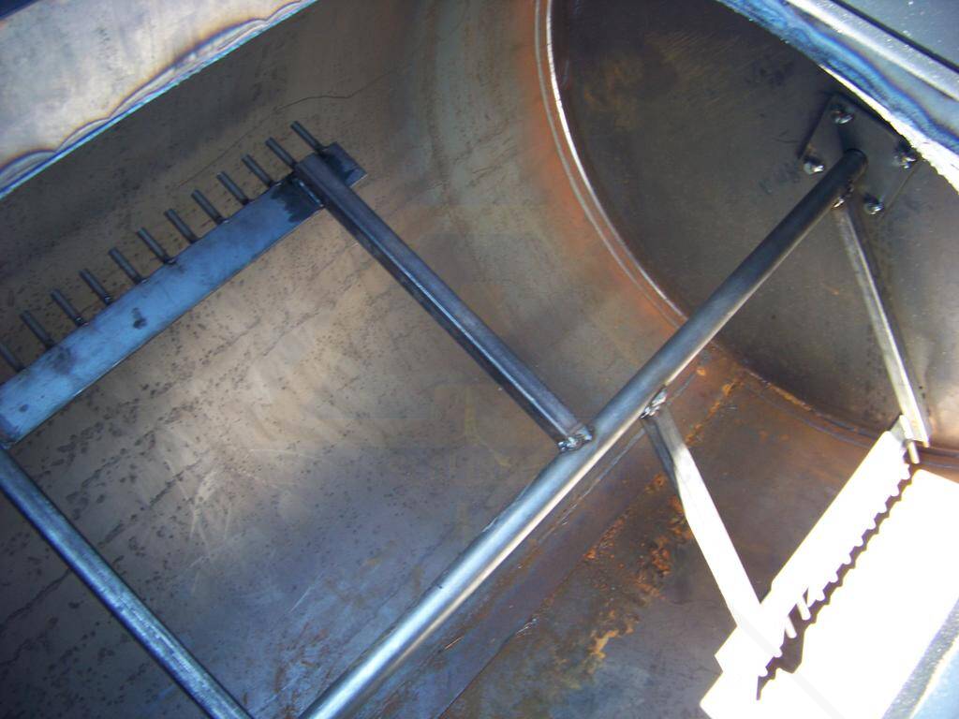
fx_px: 997
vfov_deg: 39.7
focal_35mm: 36
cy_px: 360
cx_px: 480
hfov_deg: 51.4
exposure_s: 1/30
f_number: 2.8
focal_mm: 5.85
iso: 84
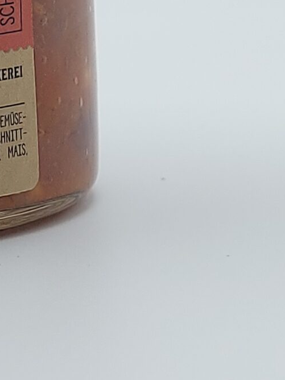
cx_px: -131
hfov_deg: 15.0
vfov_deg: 19.2
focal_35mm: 92
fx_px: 1010
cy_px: -156
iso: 32
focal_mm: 5.23
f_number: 1.8
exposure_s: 1/297
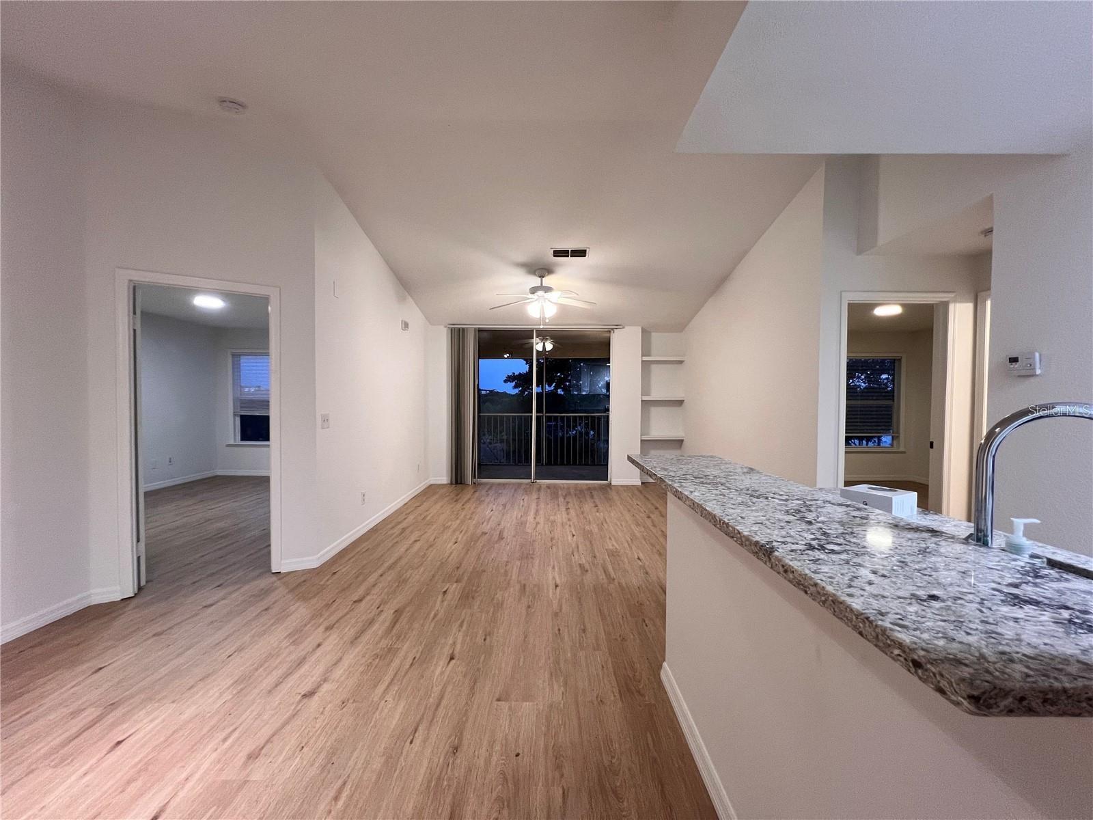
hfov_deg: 106.2
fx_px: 410
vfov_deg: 89.9
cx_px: 546
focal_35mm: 13
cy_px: 410
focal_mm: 1.57
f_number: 1.8
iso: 200
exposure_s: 1/60
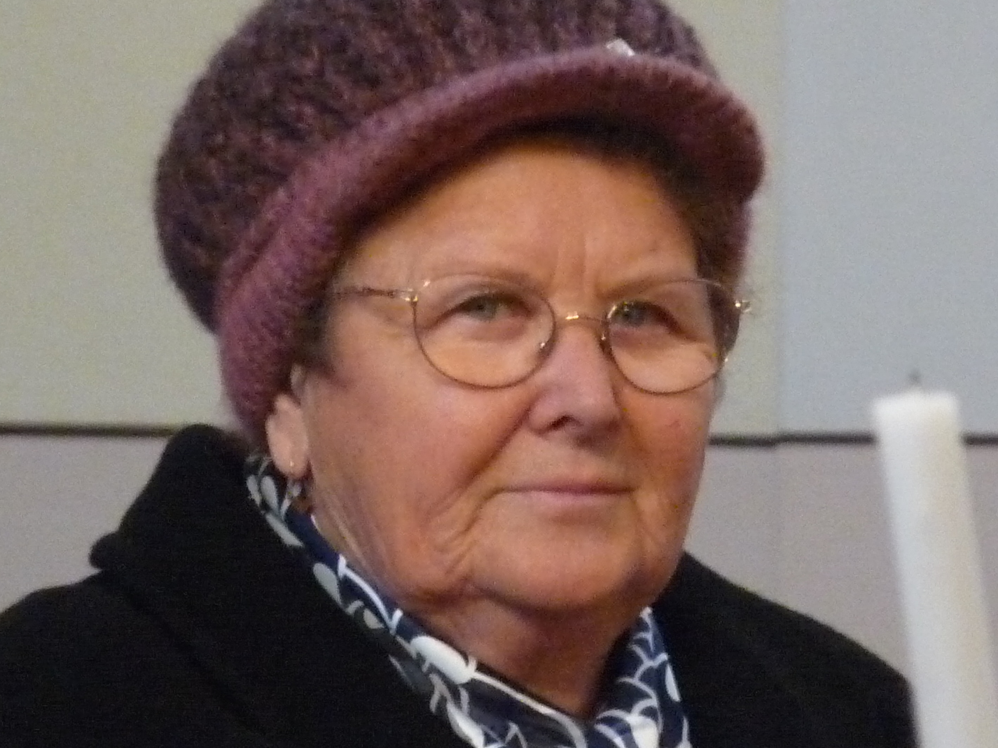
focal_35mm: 871
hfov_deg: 2.3
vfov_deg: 1.7
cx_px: 561
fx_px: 25114
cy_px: 405
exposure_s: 1/13
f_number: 3.7
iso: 800
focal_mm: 60.5
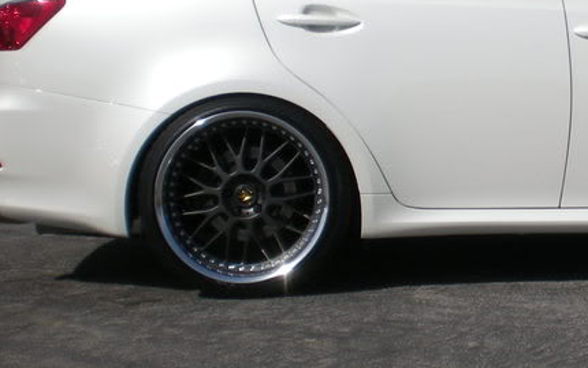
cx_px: 633
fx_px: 1539
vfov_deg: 13.6
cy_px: 96
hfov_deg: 20.7
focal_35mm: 96
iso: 64
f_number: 4.6
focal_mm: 6.3
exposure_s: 1/801
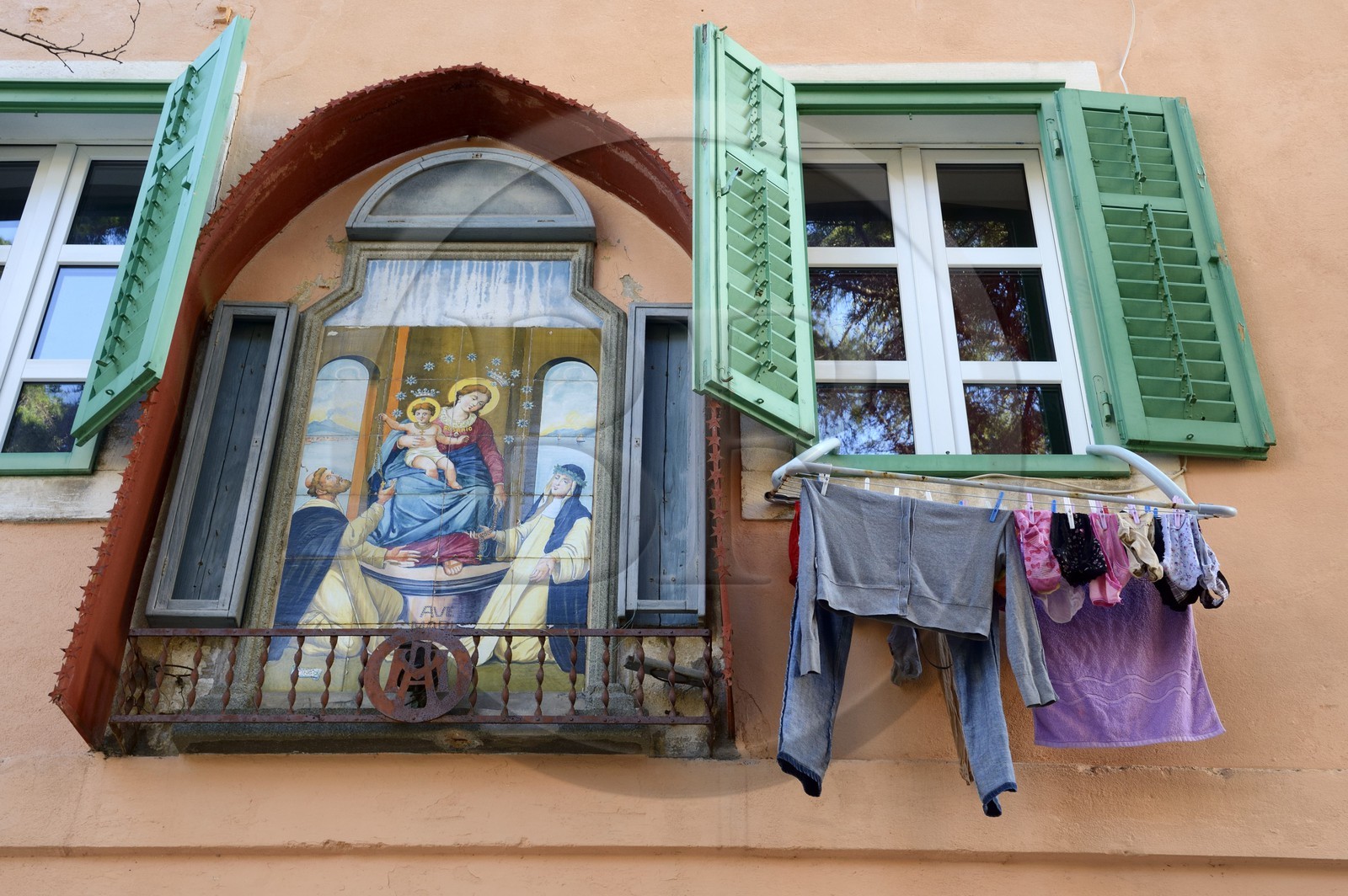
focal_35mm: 45
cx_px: 674
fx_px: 1684
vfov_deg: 29.8
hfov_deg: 43.6
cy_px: 448
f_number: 9
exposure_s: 1/80
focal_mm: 45
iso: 800
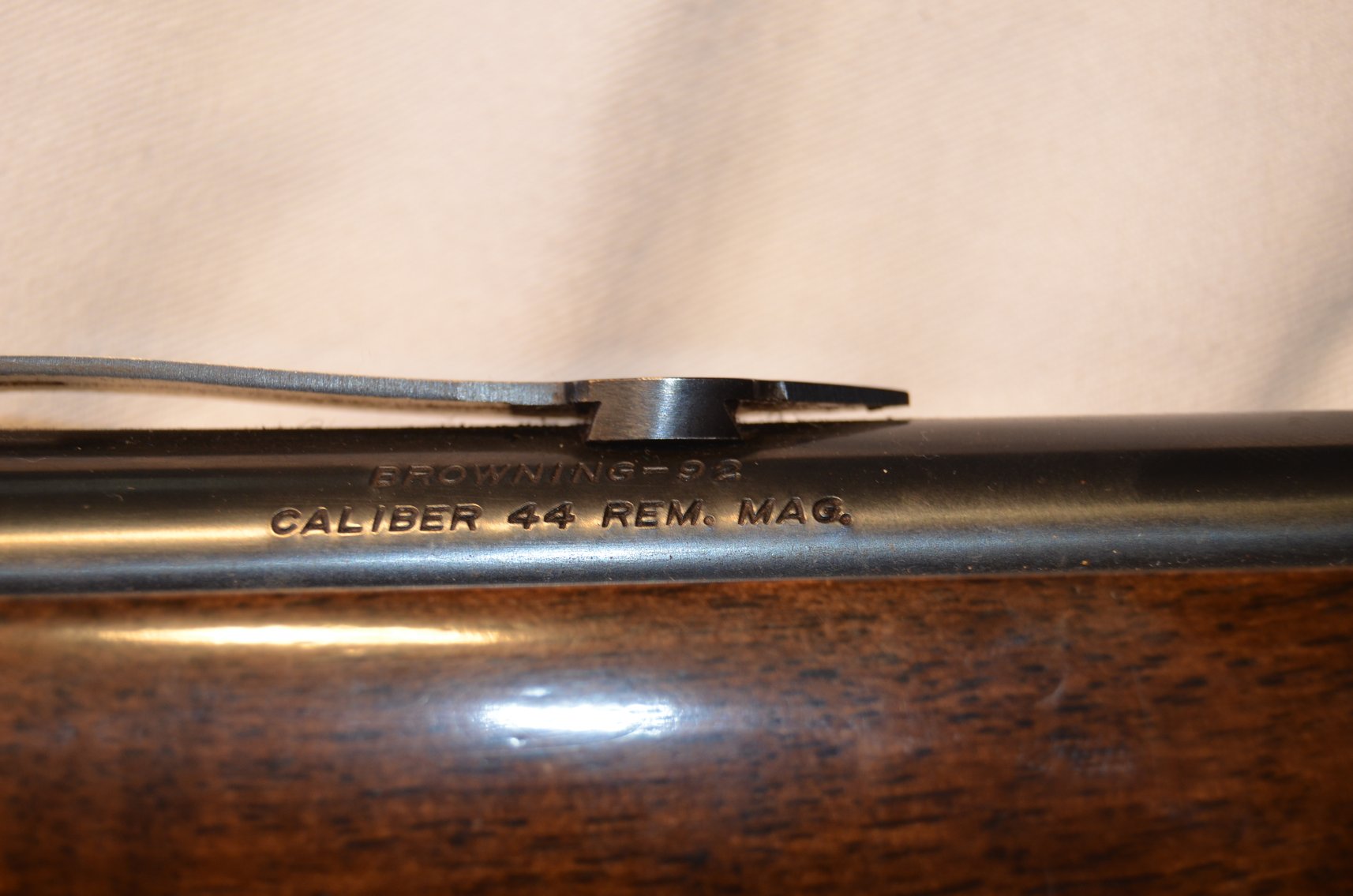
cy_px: 448
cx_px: 676
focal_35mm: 75
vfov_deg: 18.1
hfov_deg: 27.0
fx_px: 2813
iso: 320
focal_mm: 50
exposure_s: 1/125
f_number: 5.6
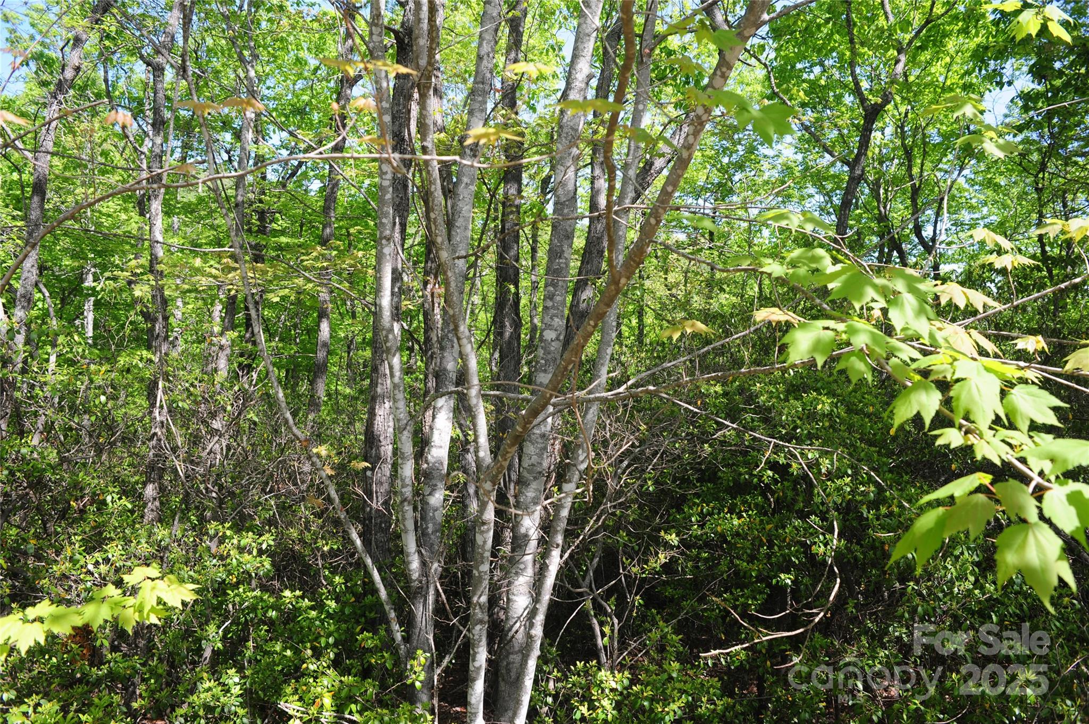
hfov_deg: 73.8
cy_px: 362
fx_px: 725
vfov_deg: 53.1
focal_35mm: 24
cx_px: 544
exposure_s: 1/125
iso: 200
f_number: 5.6
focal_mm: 24
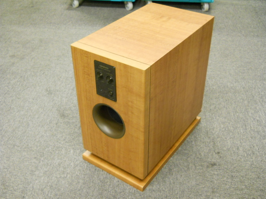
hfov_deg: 45.8
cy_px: 100
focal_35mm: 41
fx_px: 315
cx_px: 133
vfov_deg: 35.1
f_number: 3.1
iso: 400
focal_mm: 6.72
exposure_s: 1/20
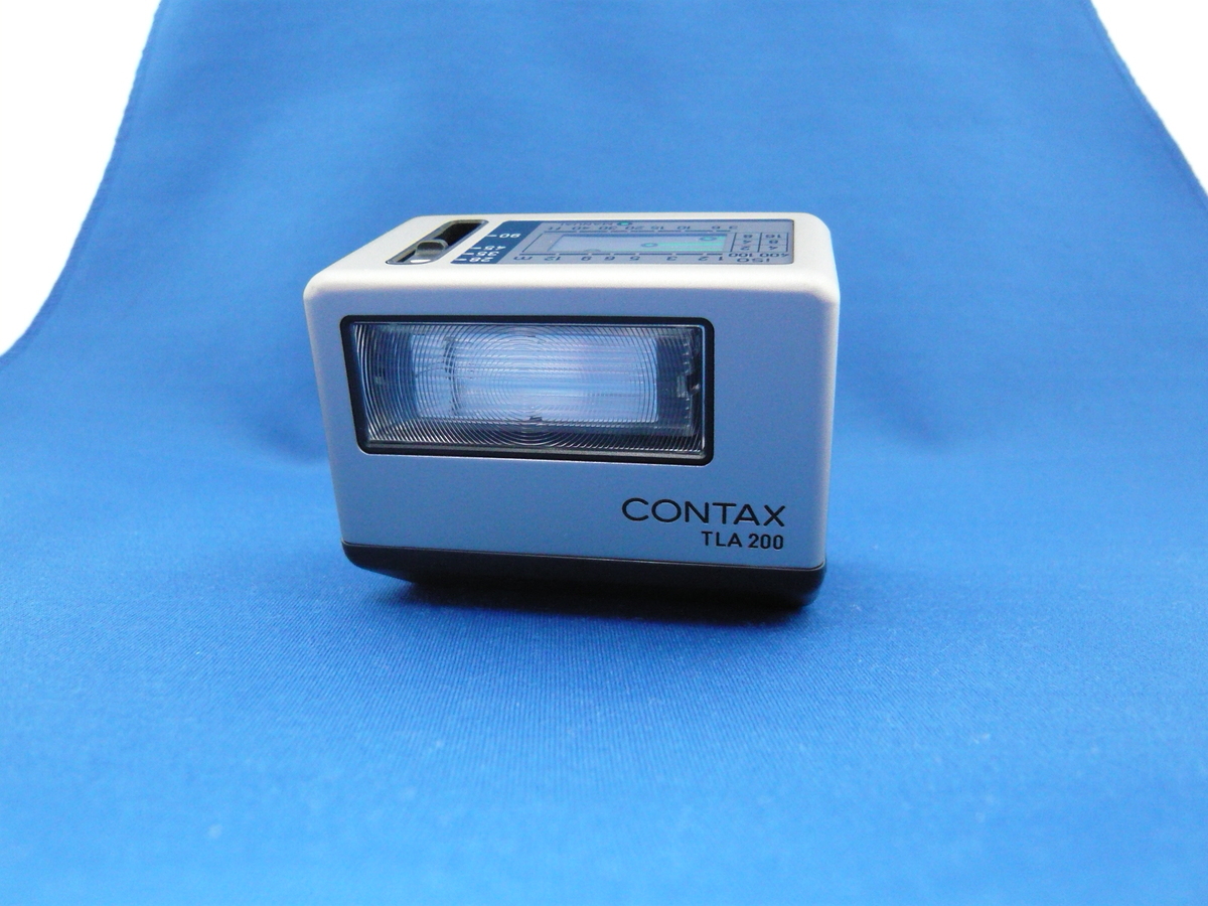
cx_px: 604
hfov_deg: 63.4
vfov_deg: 49.7
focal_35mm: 28
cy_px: 453
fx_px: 977
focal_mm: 4.6
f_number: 2.8
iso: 400
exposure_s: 1/40
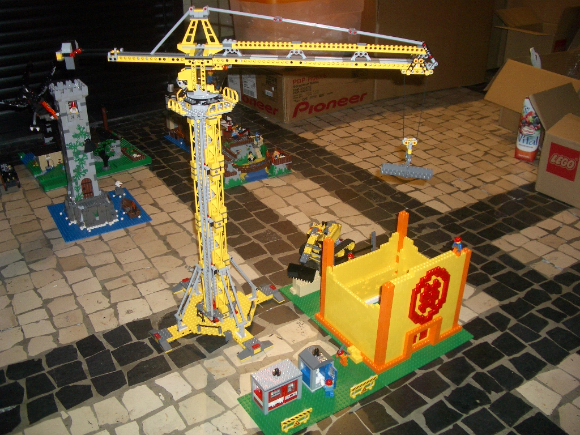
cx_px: 290
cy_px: 218
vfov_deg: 40.7
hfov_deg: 52.6
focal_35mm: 35
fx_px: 586
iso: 100
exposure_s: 1/60
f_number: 2.6
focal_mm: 5.8
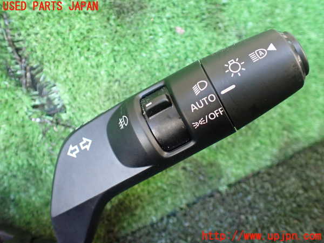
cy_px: 122
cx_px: 162
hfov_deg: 60.0
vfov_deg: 46.8
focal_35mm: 30
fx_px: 281
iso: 800
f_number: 2.3
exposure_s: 1/60
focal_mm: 5.4
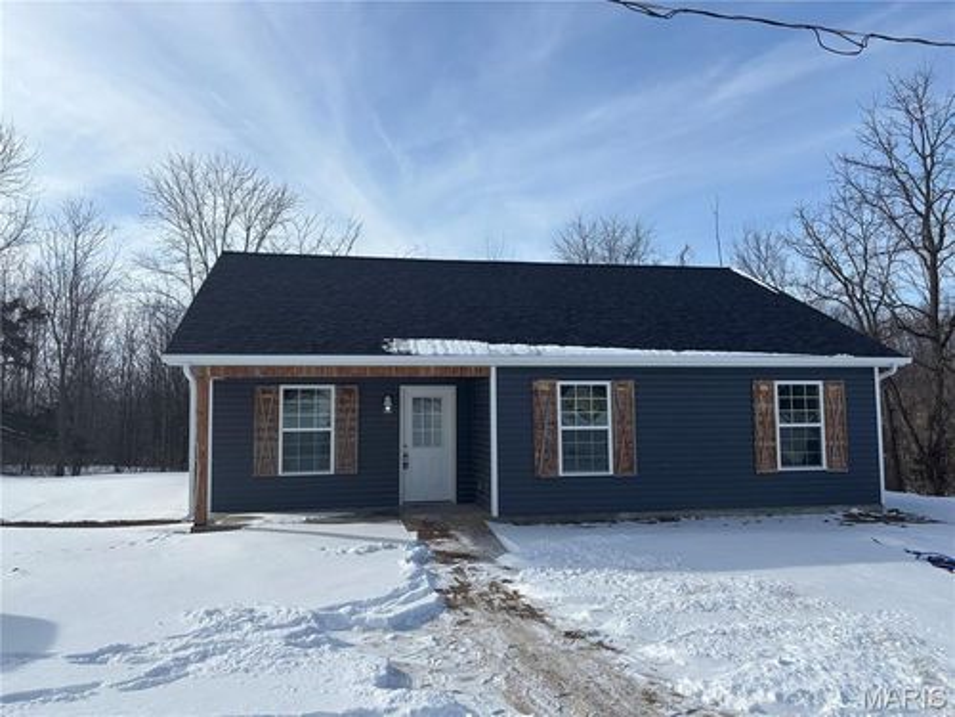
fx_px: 717
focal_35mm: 26
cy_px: 358
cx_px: 478
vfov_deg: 53.1
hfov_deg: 67.3
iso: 50
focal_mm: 5.96
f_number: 1.6
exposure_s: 1/6329
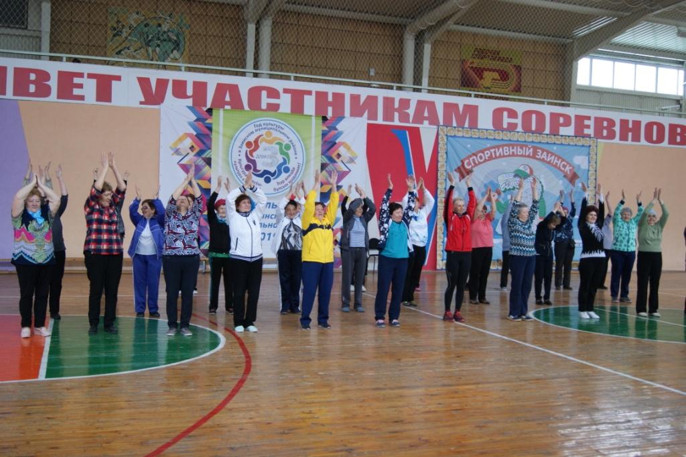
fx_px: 743
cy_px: 228
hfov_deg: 49.6
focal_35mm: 39
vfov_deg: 34.2
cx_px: 343
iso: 400
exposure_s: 1/125
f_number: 4
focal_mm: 26
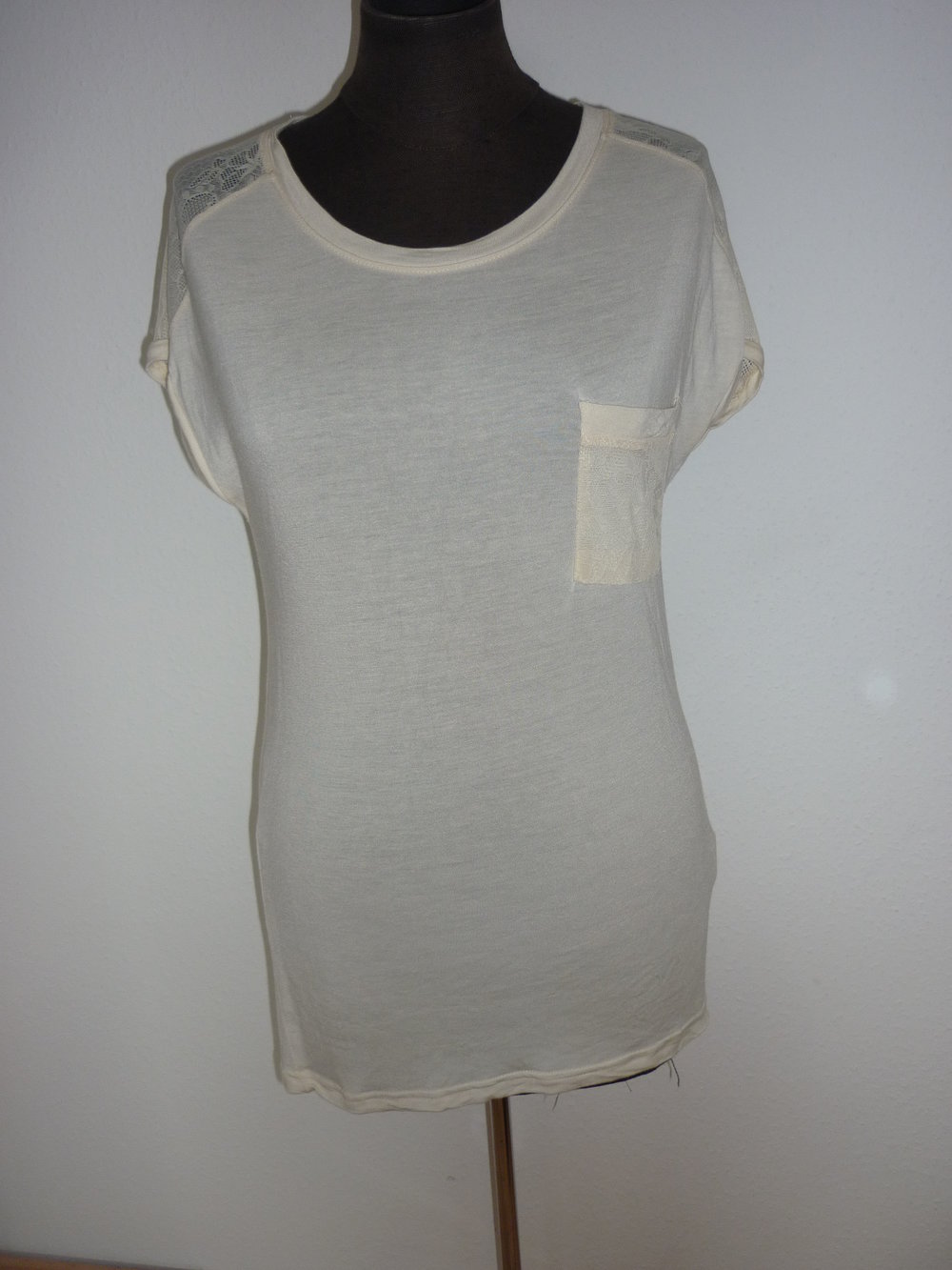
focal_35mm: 36
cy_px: 635
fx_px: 1320
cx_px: 476
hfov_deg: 39.7
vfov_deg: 51.4
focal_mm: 5.9
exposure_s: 1/30
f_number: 2.9
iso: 100
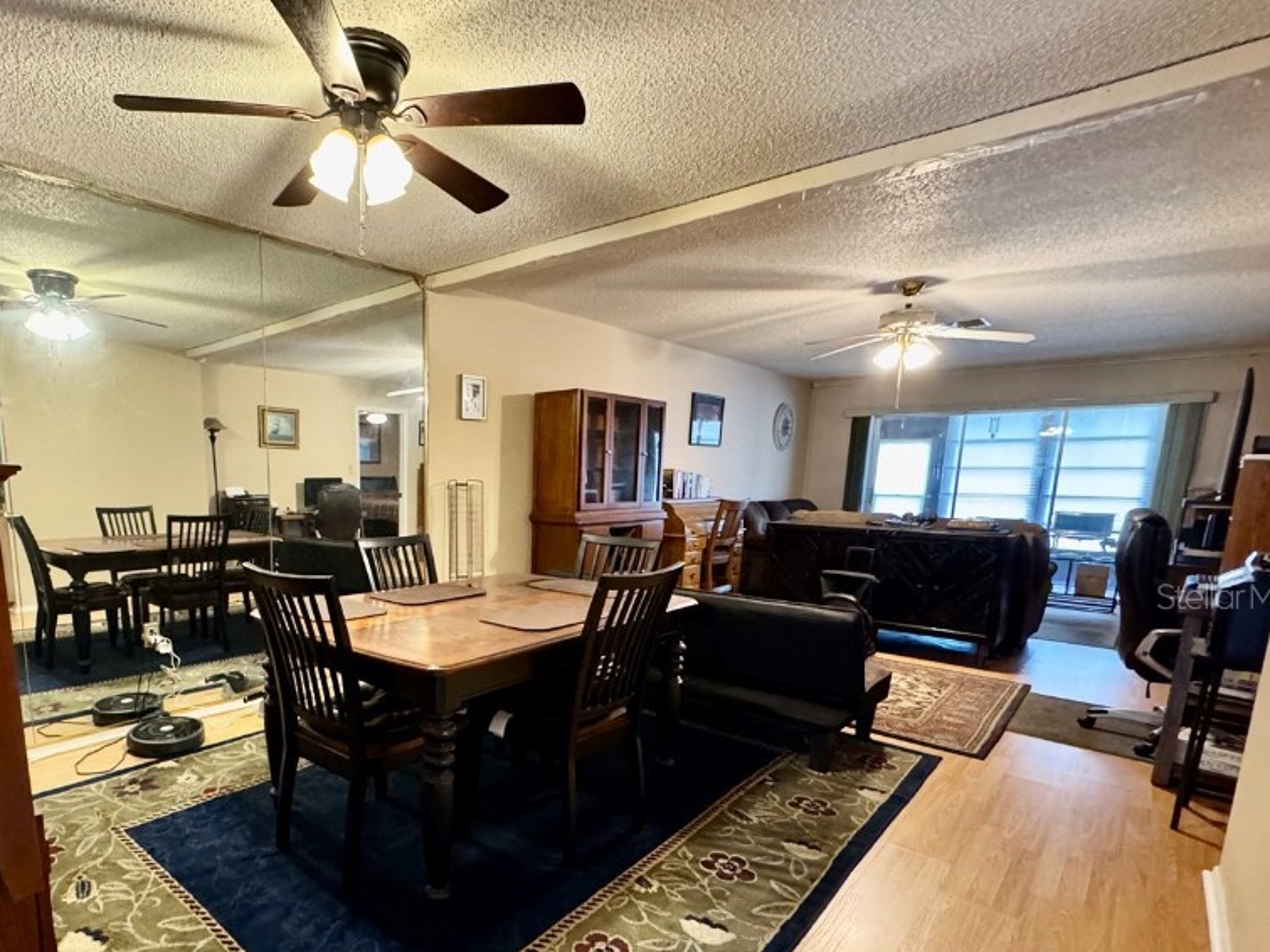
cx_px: 454
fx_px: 697
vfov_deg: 67.6
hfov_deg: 82.6
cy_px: 595
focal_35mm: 19
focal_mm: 2.22
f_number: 2.2
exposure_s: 1/60
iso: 1000
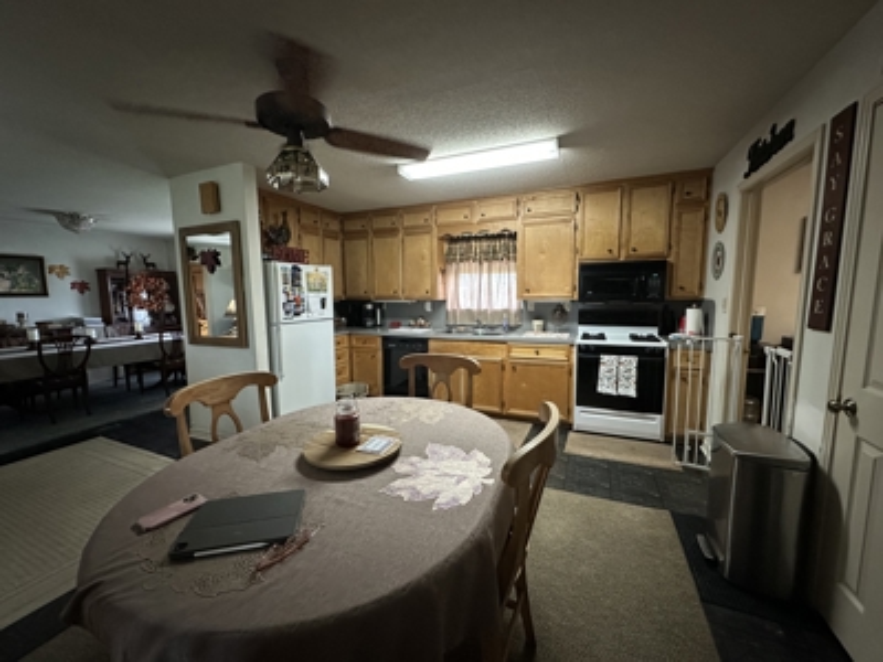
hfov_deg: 102.1
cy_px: 331
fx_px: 357
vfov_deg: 85.7
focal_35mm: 14
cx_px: 442
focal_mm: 2.22
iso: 800
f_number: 2.2
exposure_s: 1/60
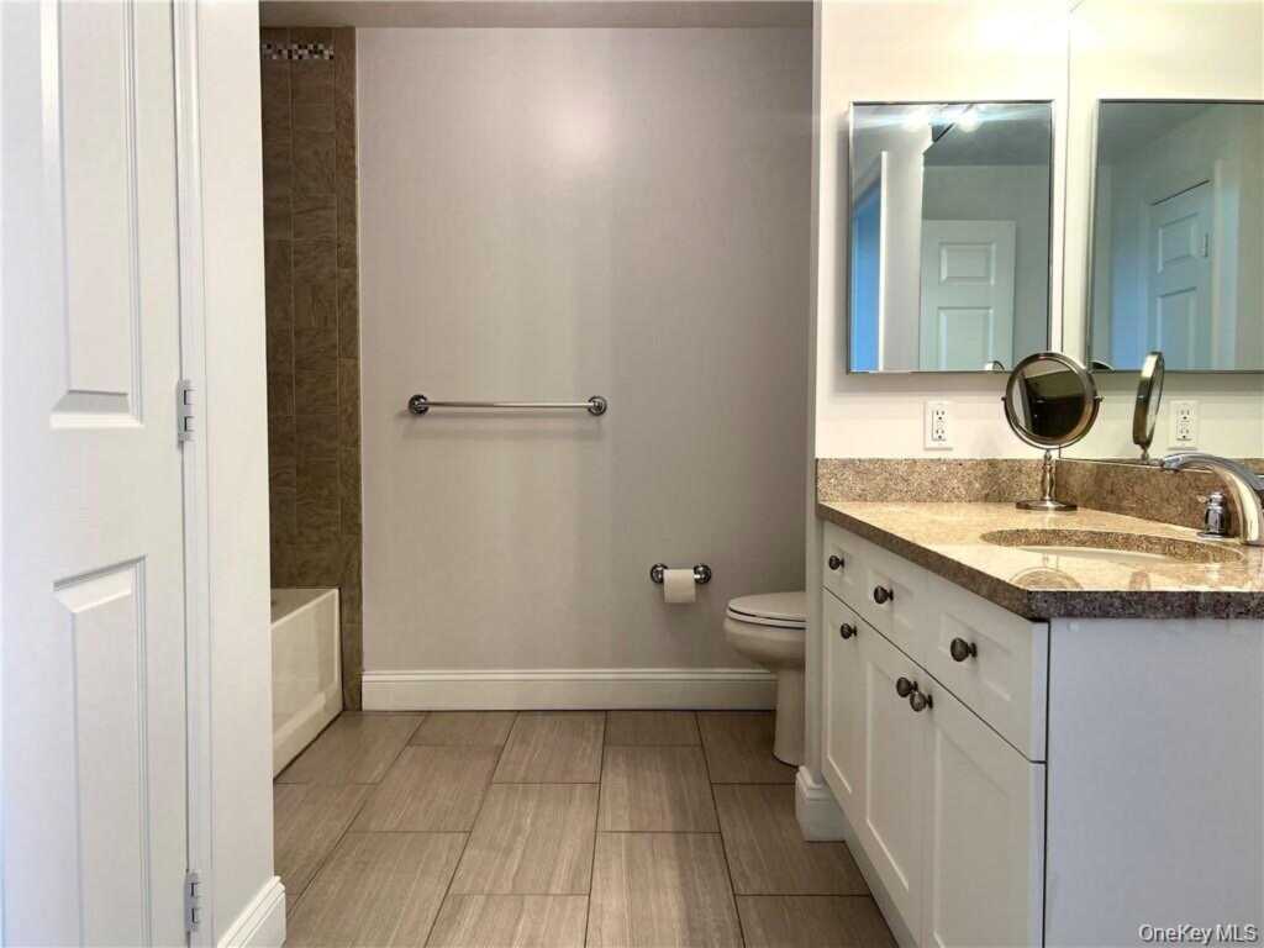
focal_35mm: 26
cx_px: 632
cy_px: 474
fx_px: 949
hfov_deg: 67.3
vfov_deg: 53.1
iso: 80
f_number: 1.5
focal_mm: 5.7
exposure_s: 1/120
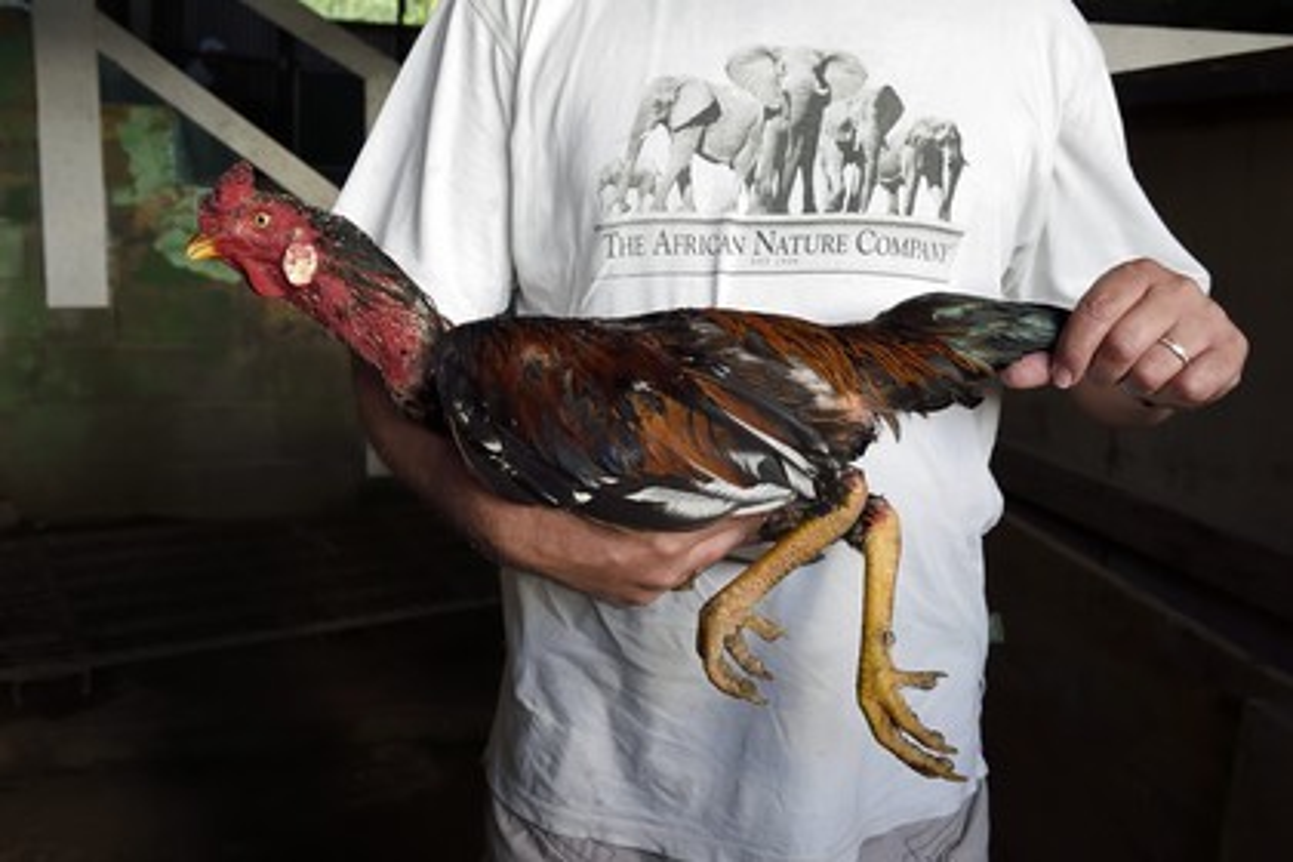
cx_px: 646
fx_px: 1257
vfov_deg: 37.9
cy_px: 431
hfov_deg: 54.4
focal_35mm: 35
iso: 3200
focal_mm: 35
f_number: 10
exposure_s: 1/60
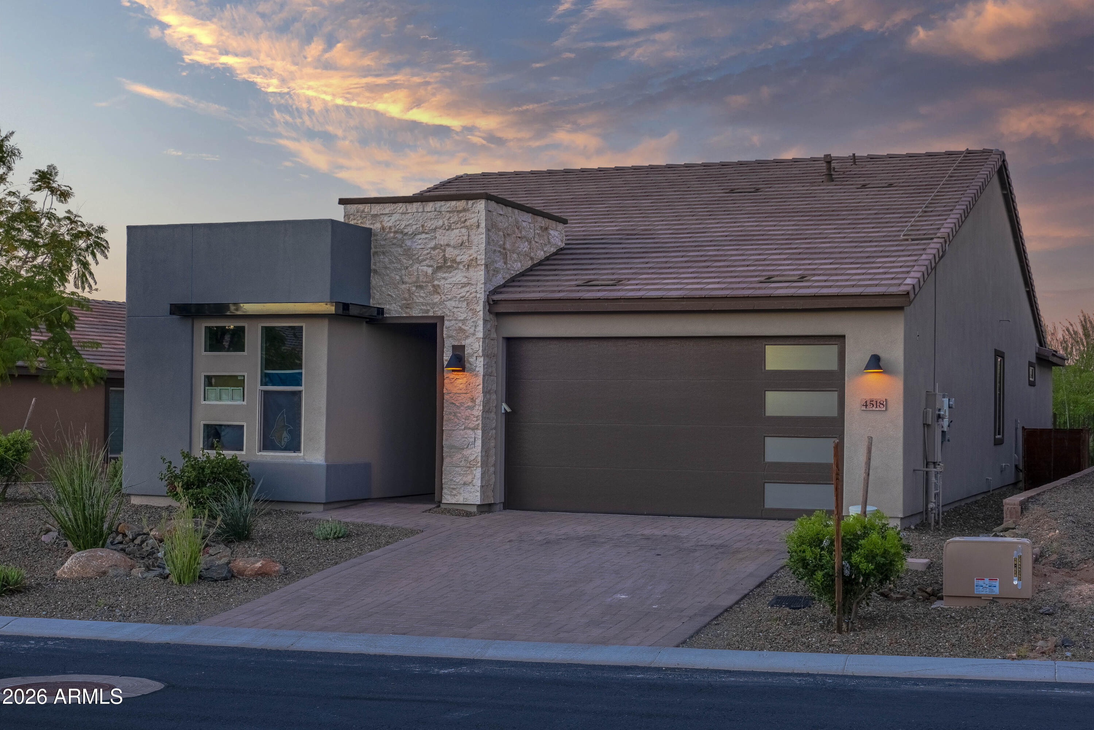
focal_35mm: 51
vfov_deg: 26.5
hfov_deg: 38.9
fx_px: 1550
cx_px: 547
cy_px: 365
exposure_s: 1/1250
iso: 250
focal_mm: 34
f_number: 8
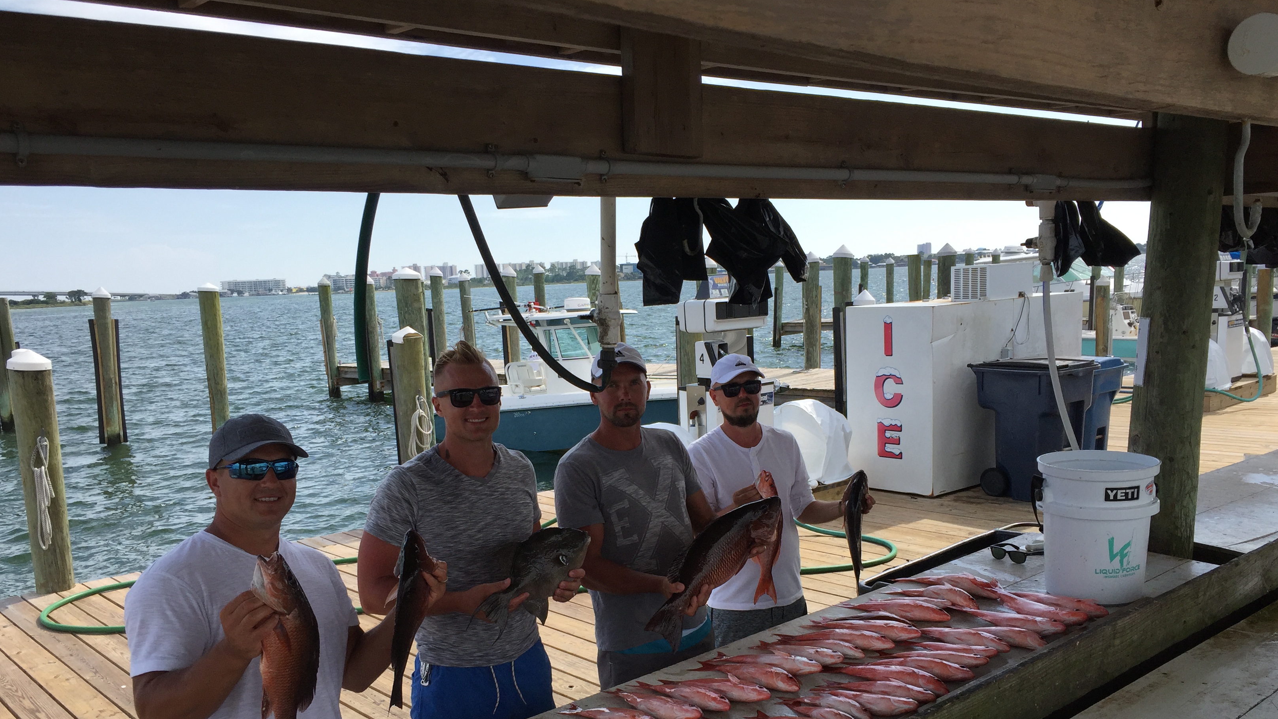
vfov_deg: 36.3
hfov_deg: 61.0
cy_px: 477
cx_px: 634
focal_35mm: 32
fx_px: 1084
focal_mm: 4.15
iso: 32
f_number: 2.2
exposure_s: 1/1582
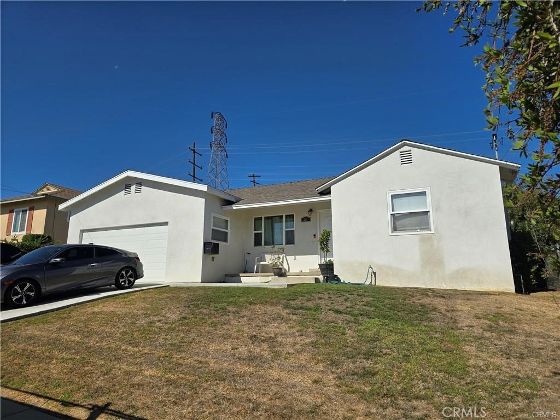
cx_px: 280
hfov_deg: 73.9
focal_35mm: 23
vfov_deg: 58.9
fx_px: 372
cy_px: 210
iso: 12
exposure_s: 1/1488
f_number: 1.7
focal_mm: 6.3
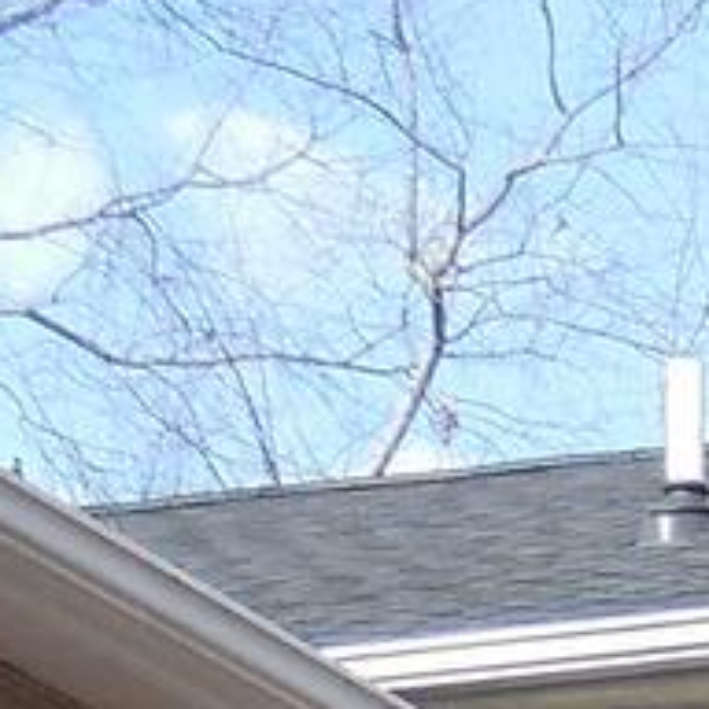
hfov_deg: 6.8
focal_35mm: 236
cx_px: 1965
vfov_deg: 6.8
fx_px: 5469
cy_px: 2046
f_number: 3.1
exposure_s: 1/500
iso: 125
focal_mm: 4.5
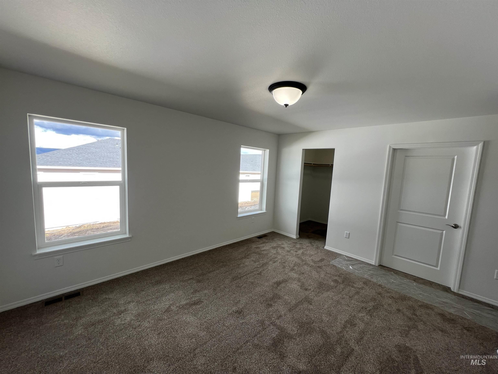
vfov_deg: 89.9
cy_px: 187
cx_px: 249
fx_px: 187
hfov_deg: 106.2
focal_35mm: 13
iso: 40
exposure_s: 1/99
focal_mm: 1.57
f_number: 1.8
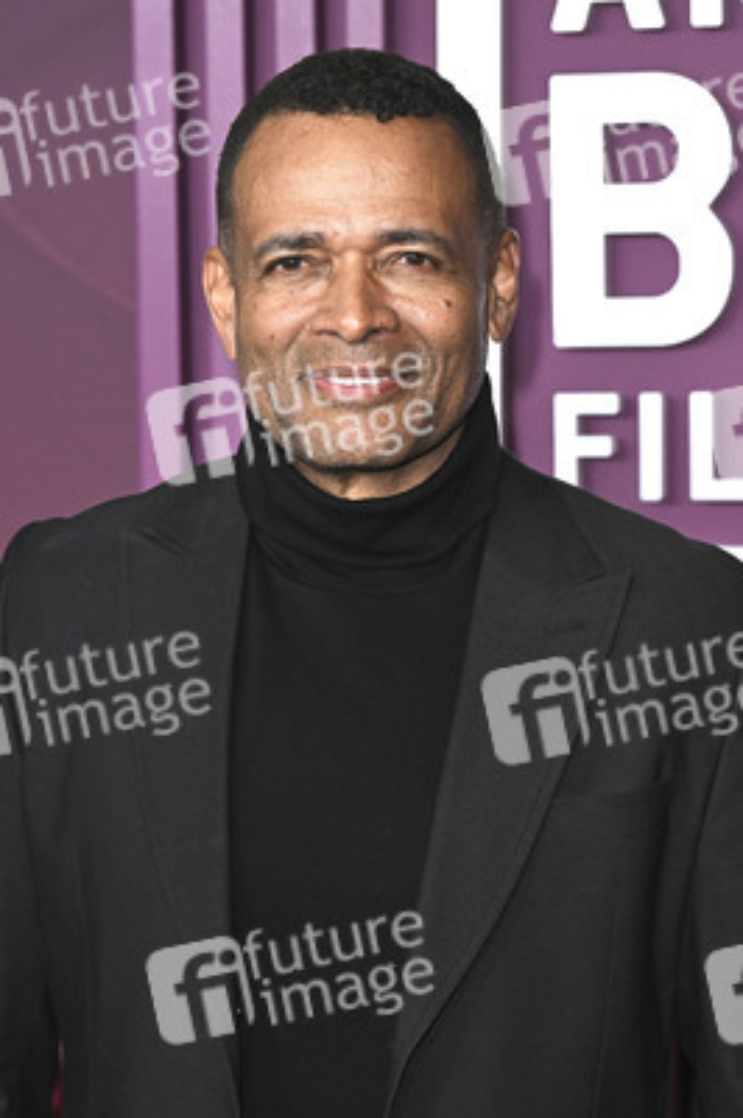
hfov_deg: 14.8
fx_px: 2853
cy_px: 559
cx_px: 372
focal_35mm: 92
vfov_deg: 22.2
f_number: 5.6
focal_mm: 92
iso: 2000
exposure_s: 1/320
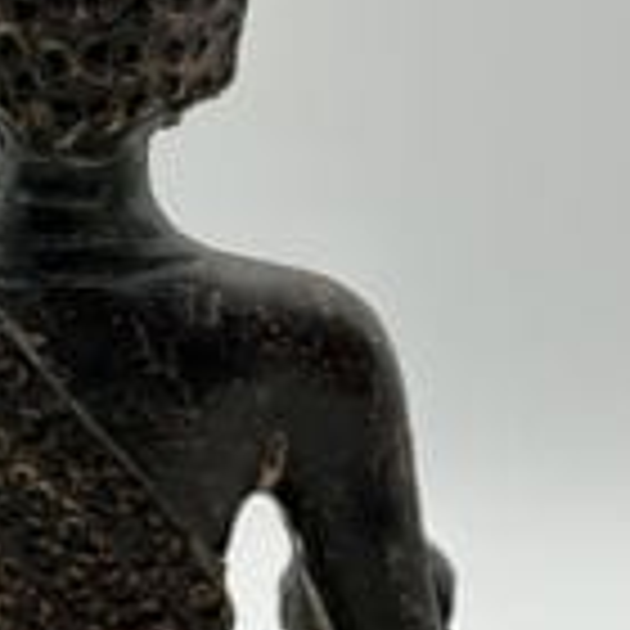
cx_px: 86
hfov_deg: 8.0
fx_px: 4509
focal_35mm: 219
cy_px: 619
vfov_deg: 8.0
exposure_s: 1/314
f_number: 1.6
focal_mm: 5.96
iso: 32
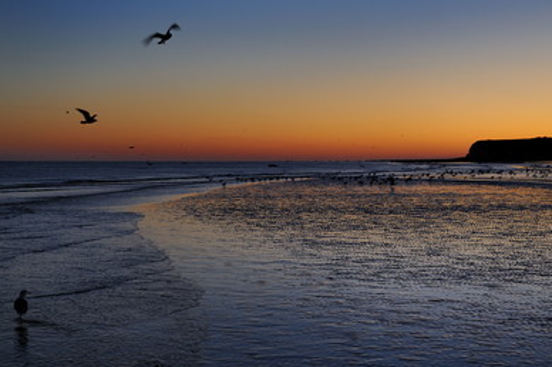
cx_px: 263
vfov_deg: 20.9
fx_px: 996
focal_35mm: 65
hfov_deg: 31.0
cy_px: 192
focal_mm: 60
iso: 800
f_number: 3.5
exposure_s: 1/50
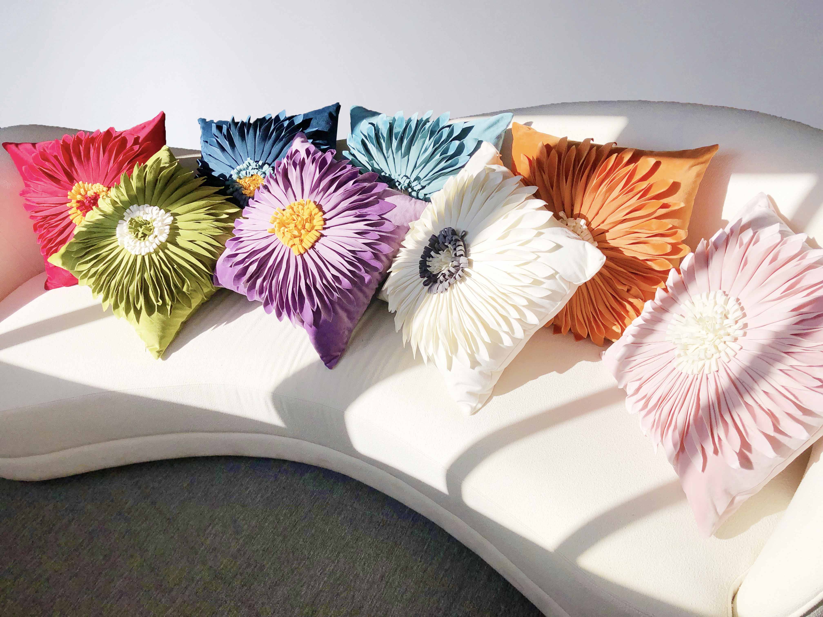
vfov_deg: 49.7
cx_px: 412
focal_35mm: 28
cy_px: 308
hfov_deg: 63.4
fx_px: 666
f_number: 1.8
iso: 20
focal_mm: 4
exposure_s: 1/3003
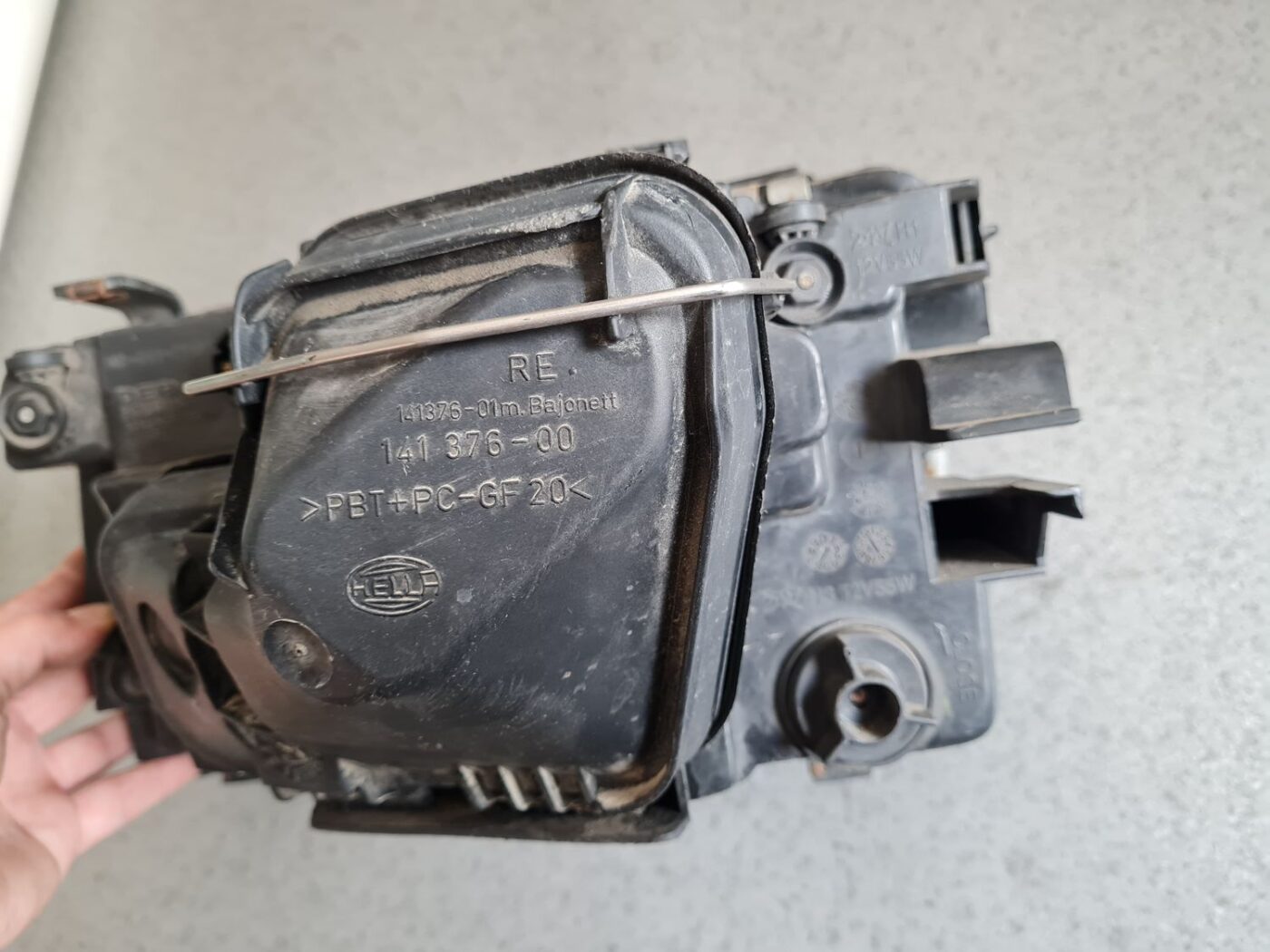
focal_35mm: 26
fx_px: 954
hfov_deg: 67.3
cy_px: 476
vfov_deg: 53.1
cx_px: 635
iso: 200
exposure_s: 1/100
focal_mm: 5.4
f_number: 1.8
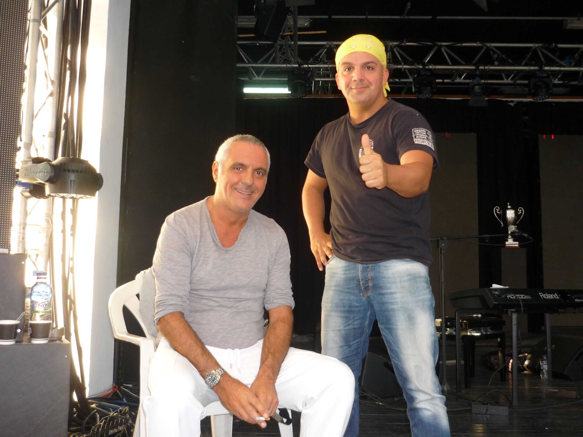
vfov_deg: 42.9
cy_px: 218
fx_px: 556
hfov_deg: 55.4
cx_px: 292
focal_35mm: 33
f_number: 2.8
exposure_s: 1/30
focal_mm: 5.5
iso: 160
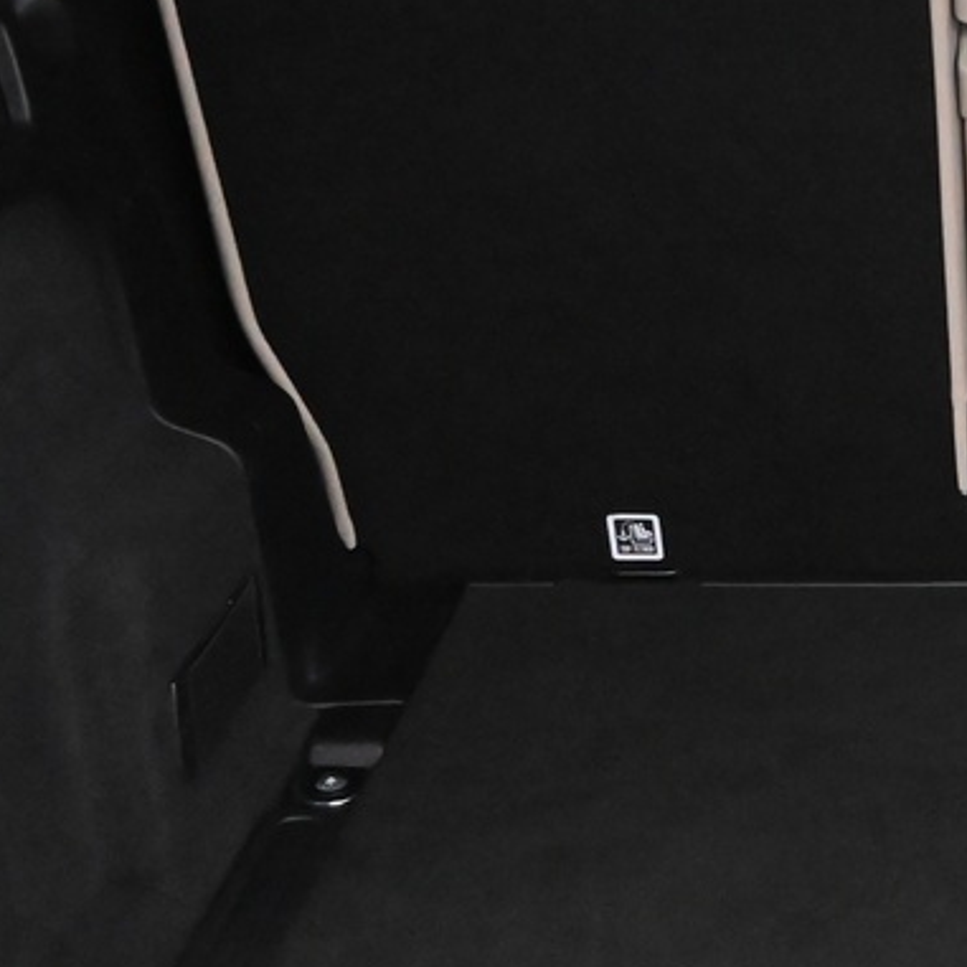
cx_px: 1185
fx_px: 2999
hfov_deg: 17.4
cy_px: 586
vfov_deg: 18.3
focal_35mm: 95
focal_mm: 17.5
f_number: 3.5
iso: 6400
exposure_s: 1/160
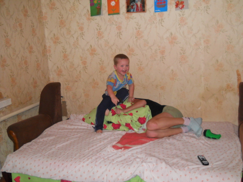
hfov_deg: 45.8
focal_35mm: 41
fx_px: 288
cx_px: 122
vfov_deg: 35.2
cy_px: 91
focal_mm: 6.72
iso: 200
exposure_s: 1/30
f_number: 3.1
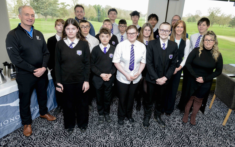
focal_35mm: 24
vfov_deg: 50.9
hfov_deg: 74.8
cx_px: 119
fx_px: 154
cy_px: 65
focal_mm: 22
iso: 1250
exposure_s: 1/60
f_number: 8
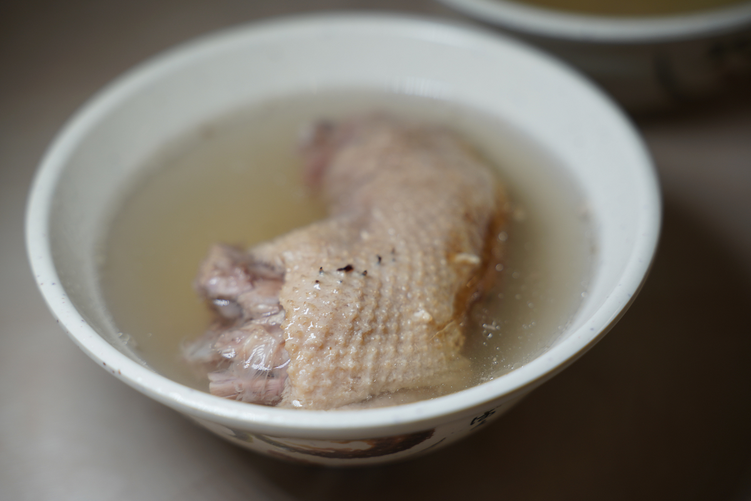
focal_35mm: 75
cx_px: 376
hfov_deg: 27.0
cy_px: 250
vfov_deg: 18.2
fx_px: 1564
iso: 125
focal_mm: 75
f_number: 4
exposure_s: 1/80
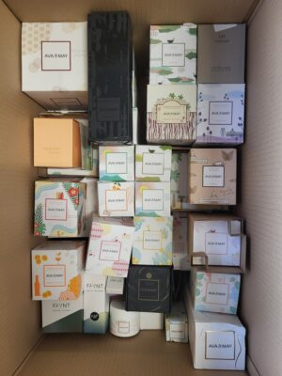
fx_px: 282
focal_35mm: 26
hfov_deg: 53.1
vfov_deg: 67.3
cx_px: 141
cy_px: 188
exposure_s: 1/100
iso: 250
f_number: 1.8
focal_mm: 5.4
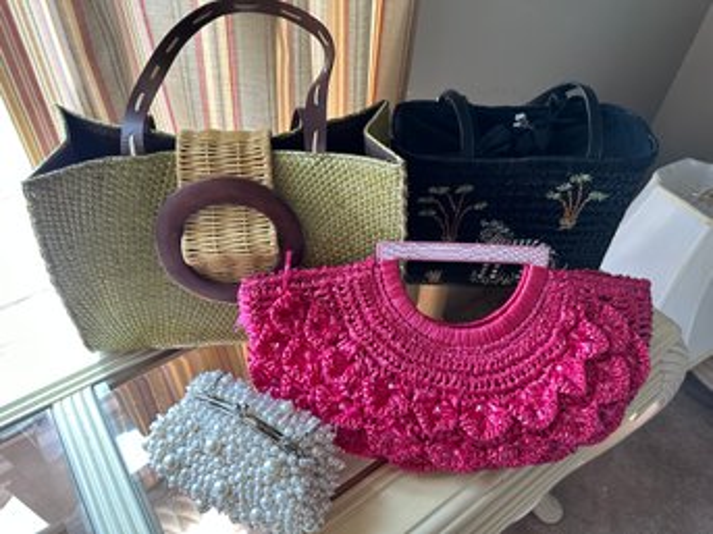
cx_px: 356
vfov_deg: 56.8
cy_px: 267
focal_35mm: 24
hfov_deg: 71.6
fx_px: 494
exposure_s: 1/92
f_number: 1.78
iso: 250
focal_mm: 6.86
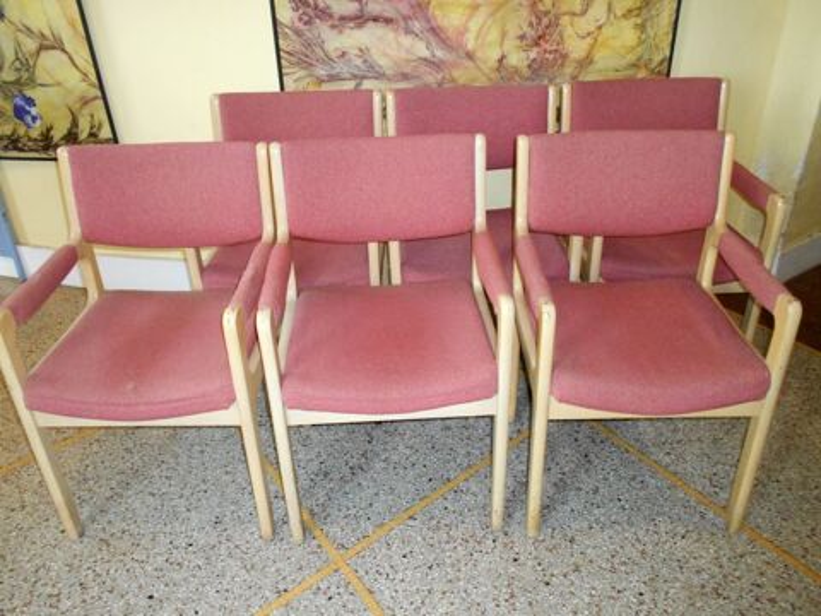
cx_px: 410
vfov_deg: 46.8
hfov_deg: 60.0
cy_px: 308
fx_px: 712
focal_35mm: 30
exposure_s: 1/25
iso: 280
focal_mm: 5.1
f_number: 3.4
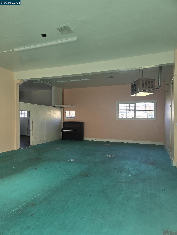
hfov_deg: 58.9
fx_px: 157
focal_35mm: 23
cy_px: 118
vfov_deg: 73.9
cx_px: 88
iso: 80
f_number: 1.7
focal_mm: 6.3
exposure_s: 1/180
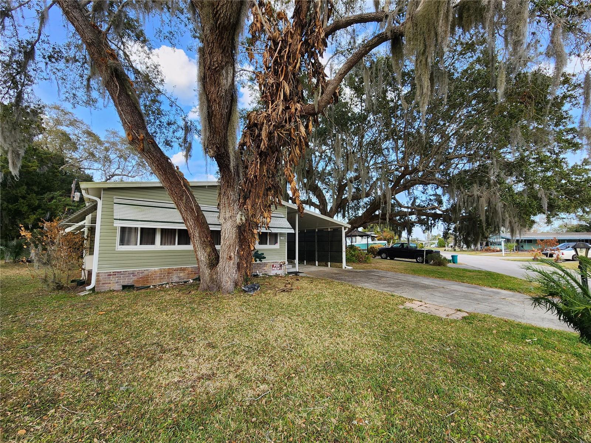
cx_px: 296
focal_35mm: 13
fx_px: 222
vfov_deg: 89.9
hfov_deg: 106.2
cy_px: 222
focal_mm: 2.2
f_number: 2.2
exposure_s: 1/362
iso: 50
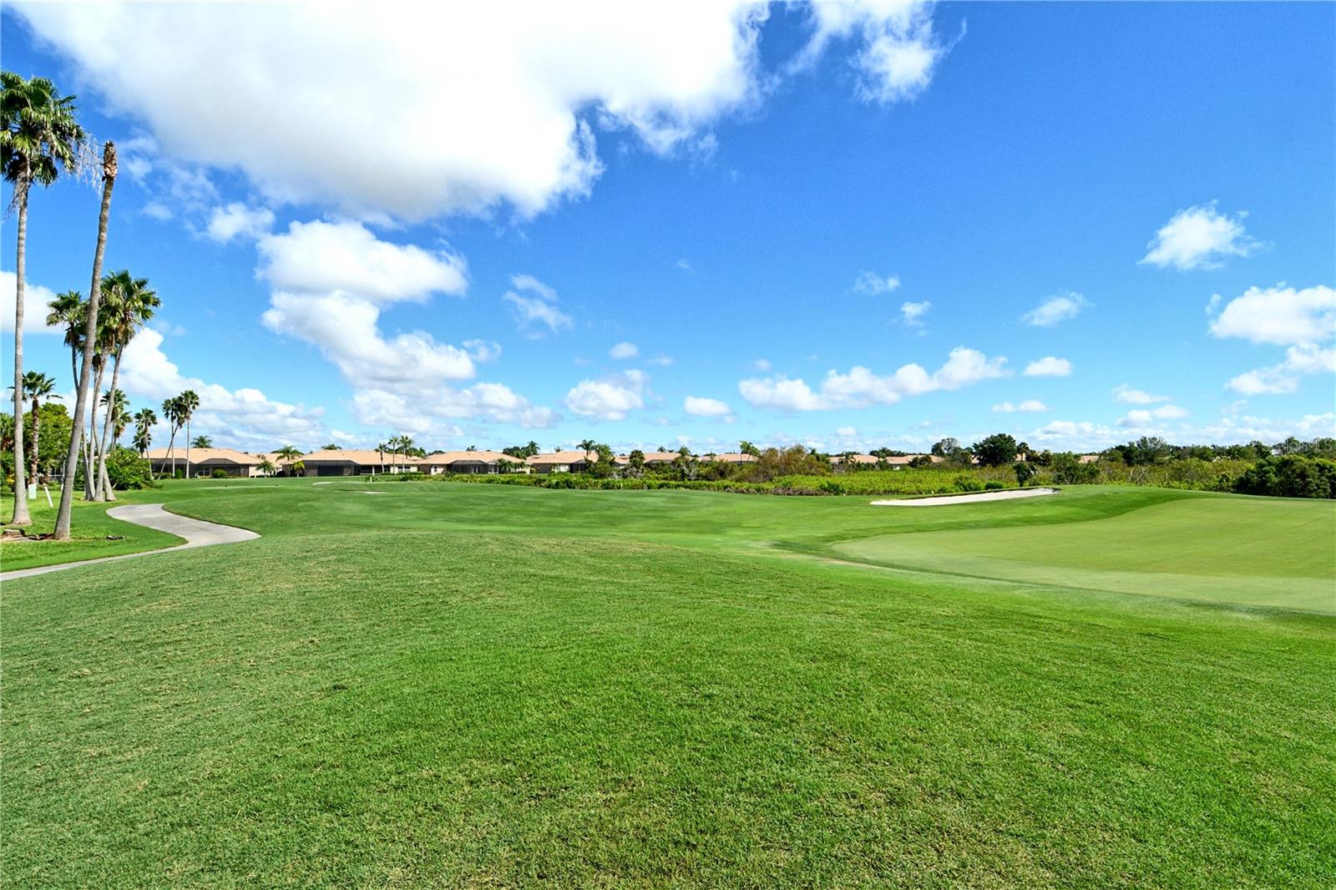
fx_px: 668
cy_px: 445
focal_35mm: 18
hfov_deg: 90.0
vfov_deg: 67.4
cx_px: 668
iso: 640
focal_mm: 12
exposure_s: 1/320
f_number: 20
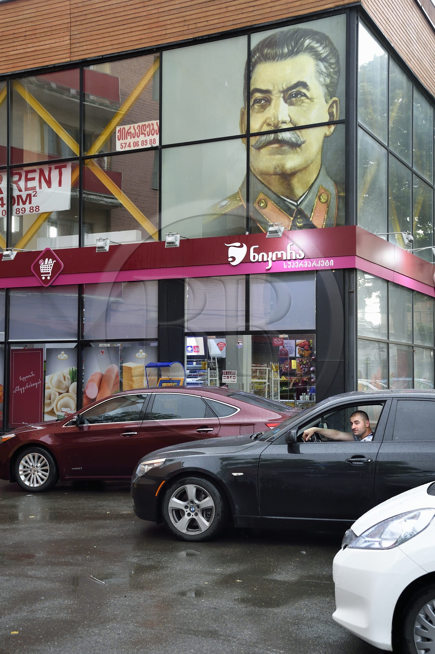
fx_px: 871
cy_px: 327
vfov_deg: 41.1
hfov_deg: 28.0
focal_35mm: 48
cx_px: 218
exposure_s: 1/125
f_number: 6.3
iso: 1600
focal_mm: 48
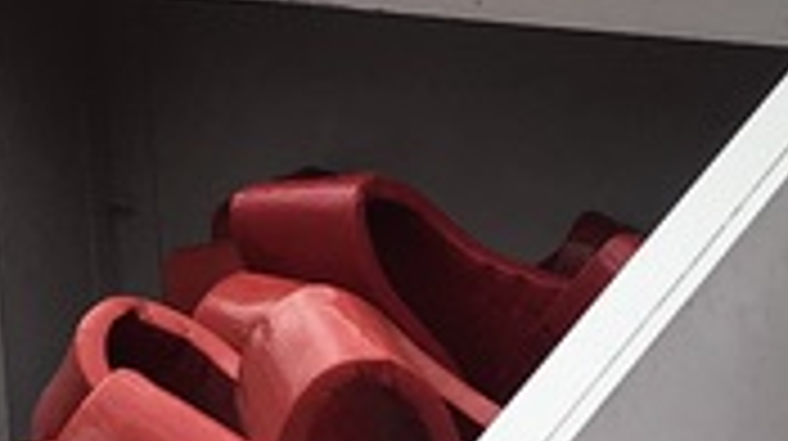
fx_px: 3736
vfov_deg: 6.7
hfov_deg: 12.0
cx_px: 518
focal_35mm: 179
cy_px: 428
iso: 20
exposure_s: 1/1312
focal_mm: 3.99
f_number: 1.8
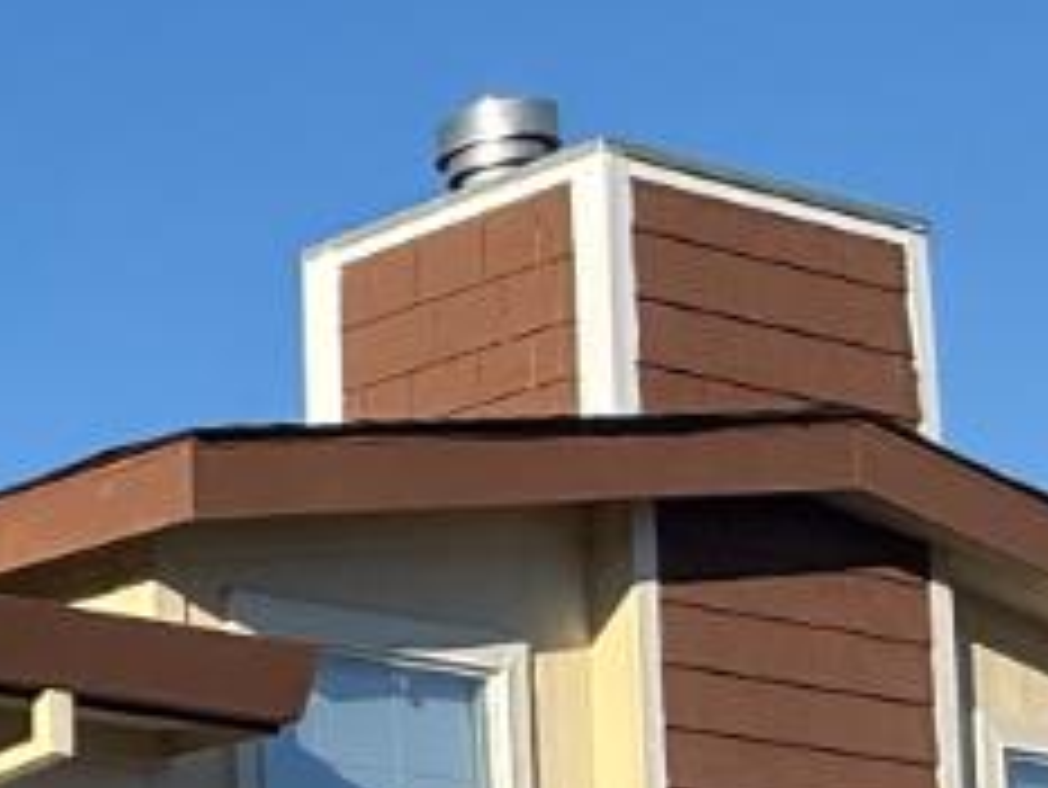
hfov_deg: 15.1
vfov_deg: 15.7
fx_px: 2726
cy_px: 1006
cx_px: -1322
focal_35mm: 90
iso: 50
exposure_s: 1/2717
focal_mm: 2.22
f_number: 2.2
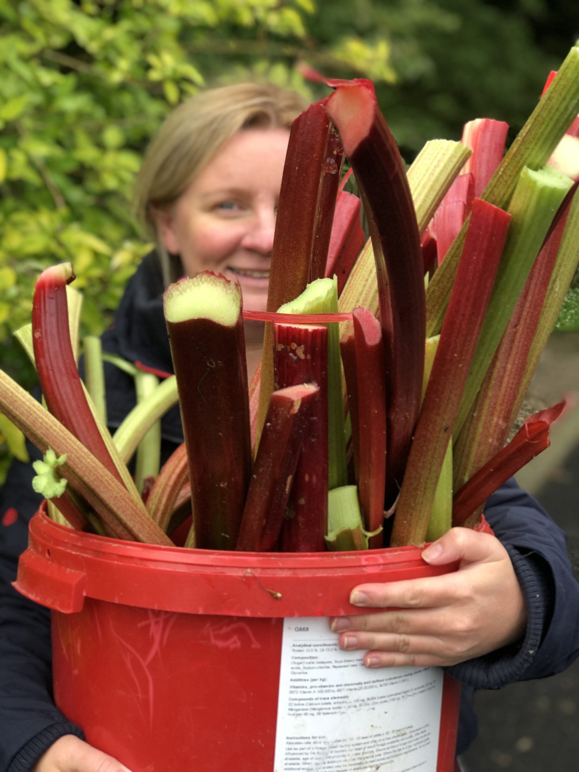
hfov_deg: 25.7
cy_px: 386
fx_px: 1271
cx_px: 290
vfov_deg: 33.8
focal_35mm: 57
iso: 25
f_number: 2.8
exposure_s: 1/60
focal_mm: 6.6
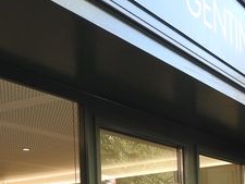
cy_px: 235
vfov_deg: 18.6
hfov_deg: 26.1
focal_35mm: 74
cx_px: 168
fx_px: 524
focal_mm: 4.3
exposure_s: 1/100
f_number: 3.3
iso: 100
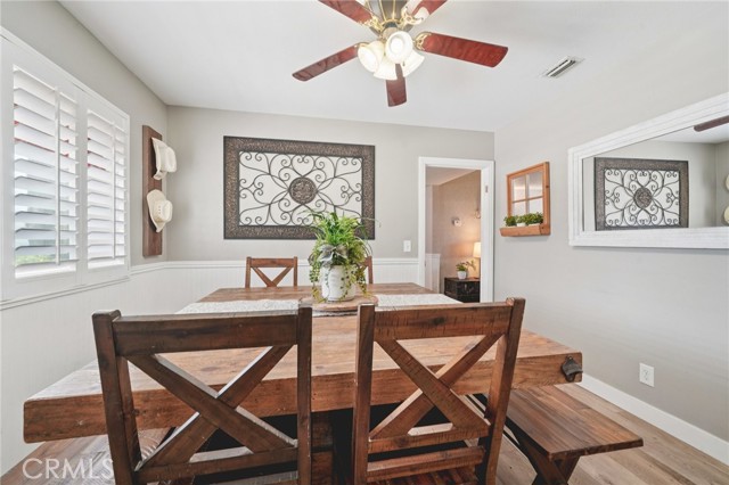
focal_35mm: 14
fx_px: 283
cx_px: 364
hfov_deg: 104.3
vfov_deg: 81.1
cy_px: 242
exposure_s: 1/10
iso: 400
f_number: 8
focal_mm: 14
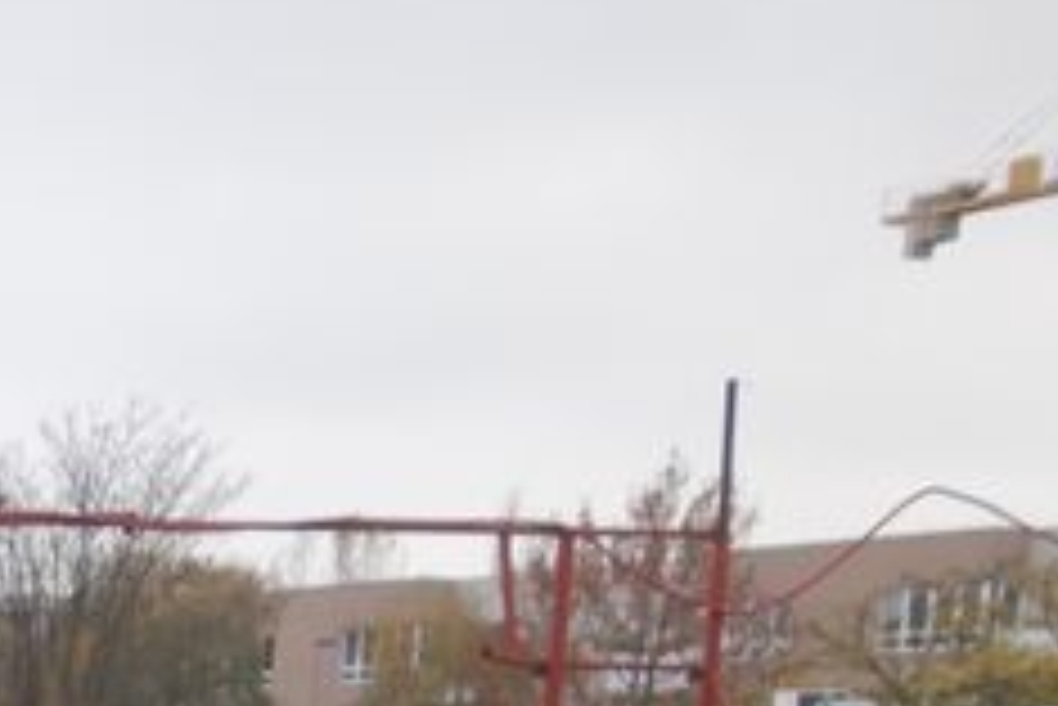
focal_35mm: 122
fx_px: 3588
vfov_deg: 10.3
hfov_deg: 14.0
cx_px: -1081
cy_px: 1432
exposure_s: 1/500
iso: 125
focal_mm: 10.4
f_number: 2.8
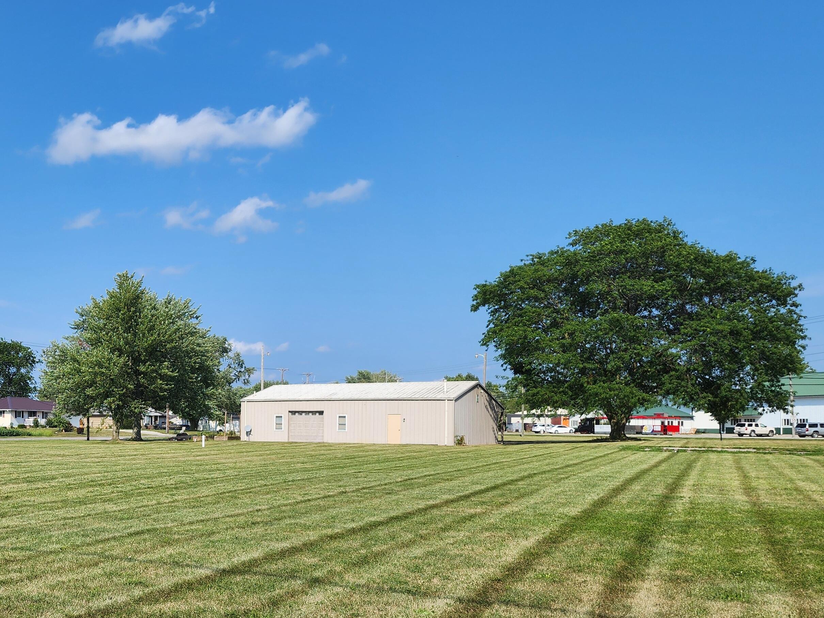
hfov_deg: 73.9
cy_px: 309
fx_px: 547
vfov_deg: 58.9
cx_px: 412
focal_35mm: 23
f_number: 1.8
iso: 12
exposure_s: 1/1429
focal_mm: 6.4
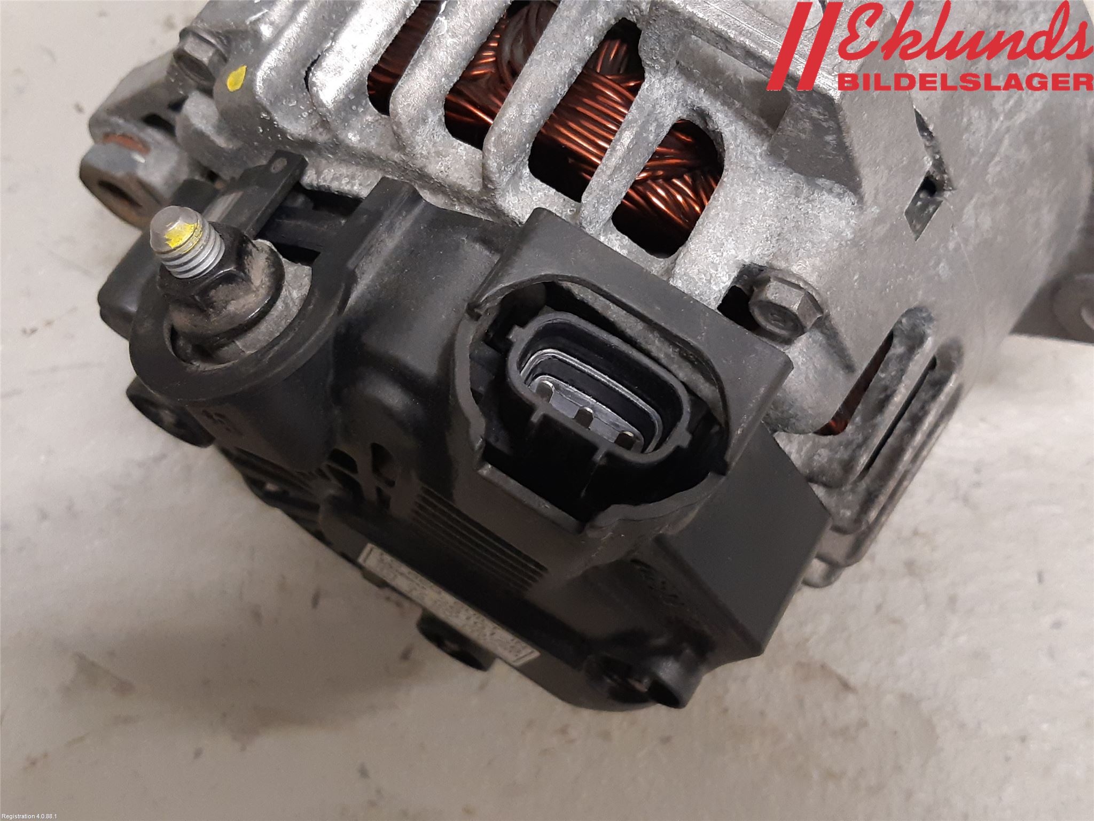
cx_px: 547
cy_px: 410
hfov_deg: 67.3
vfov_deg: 53.1
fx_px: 822
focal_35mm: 26
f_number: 1.7
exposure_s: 1/50
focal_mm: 3.93
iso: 250
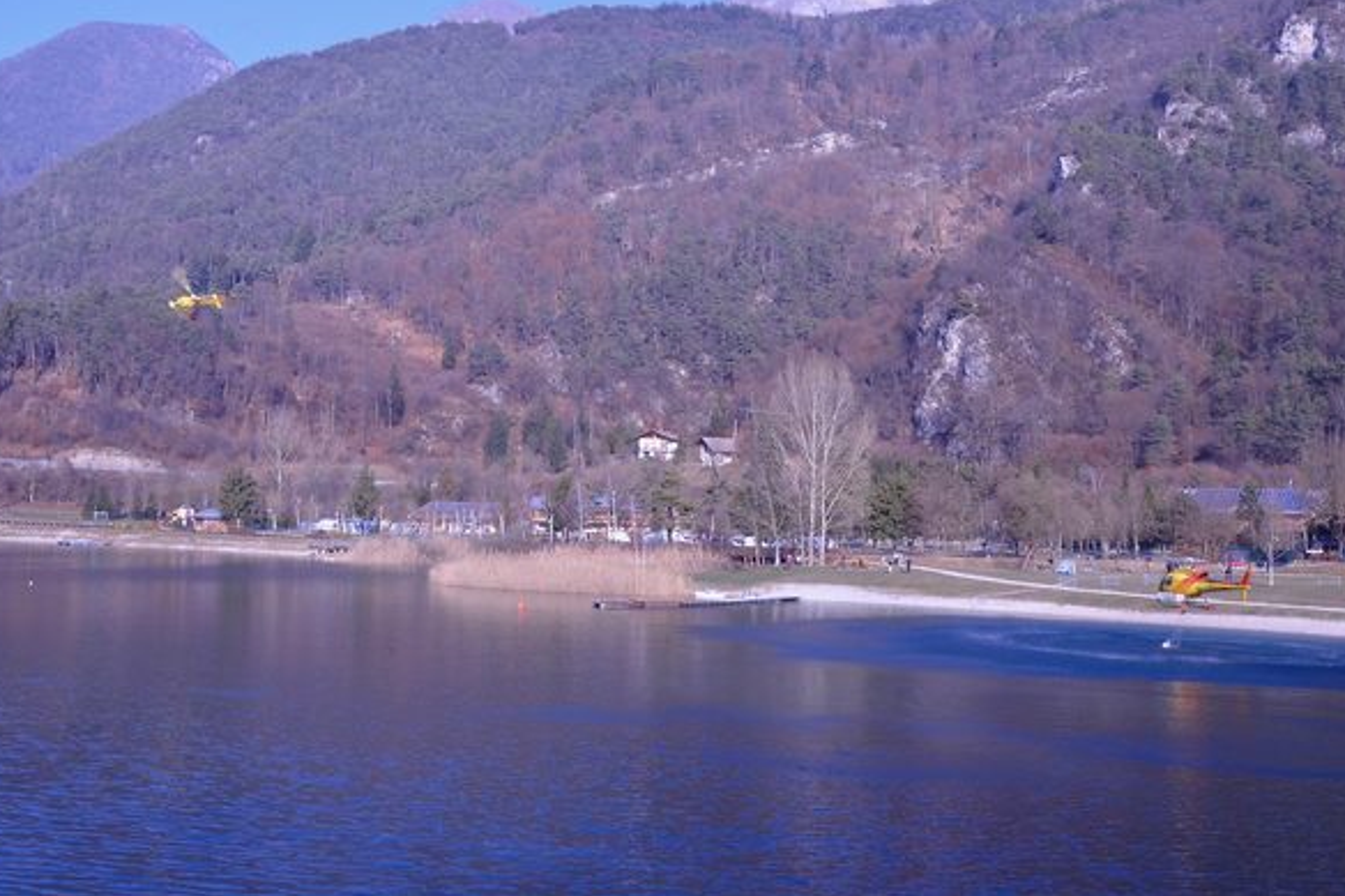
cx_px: 656
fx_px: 1494
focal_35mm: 40
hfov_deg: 48.5
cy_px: 443
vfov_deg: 33.4
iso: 200
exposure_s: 1/60
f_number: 16
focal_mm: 26
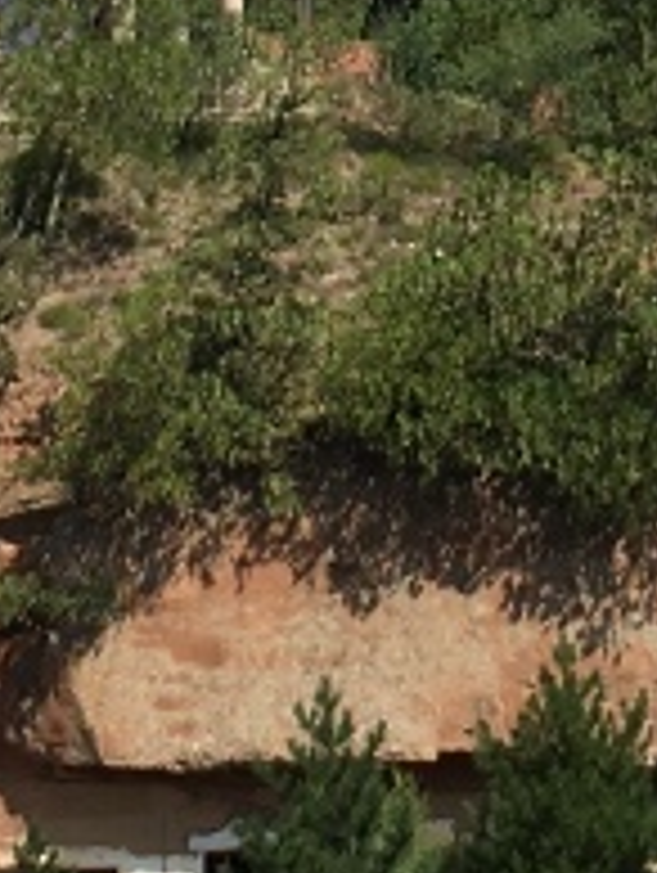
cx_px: 783
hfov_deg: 8.2
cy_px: -297
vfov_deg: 10.8
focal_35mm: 179
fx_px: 4520
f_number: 2.2
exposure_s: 1/2137
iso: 25
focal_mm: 4.15
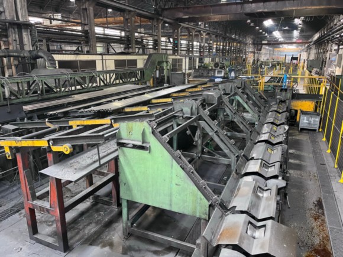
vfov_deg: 53.1
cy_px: 128
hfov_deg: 67.3
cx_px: 172
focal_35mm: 26
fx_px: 258
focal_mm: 5.1
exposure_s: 1/60
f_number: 1.6
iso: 250
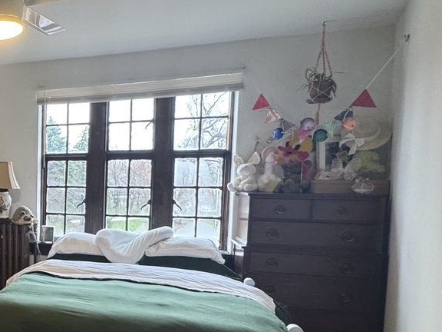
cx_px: -48
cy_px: 216
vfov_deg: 40.3
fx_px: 447
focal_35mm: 35
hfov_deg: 41.5
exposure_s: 1/60
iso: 200
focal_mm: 2.22
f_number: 2.2
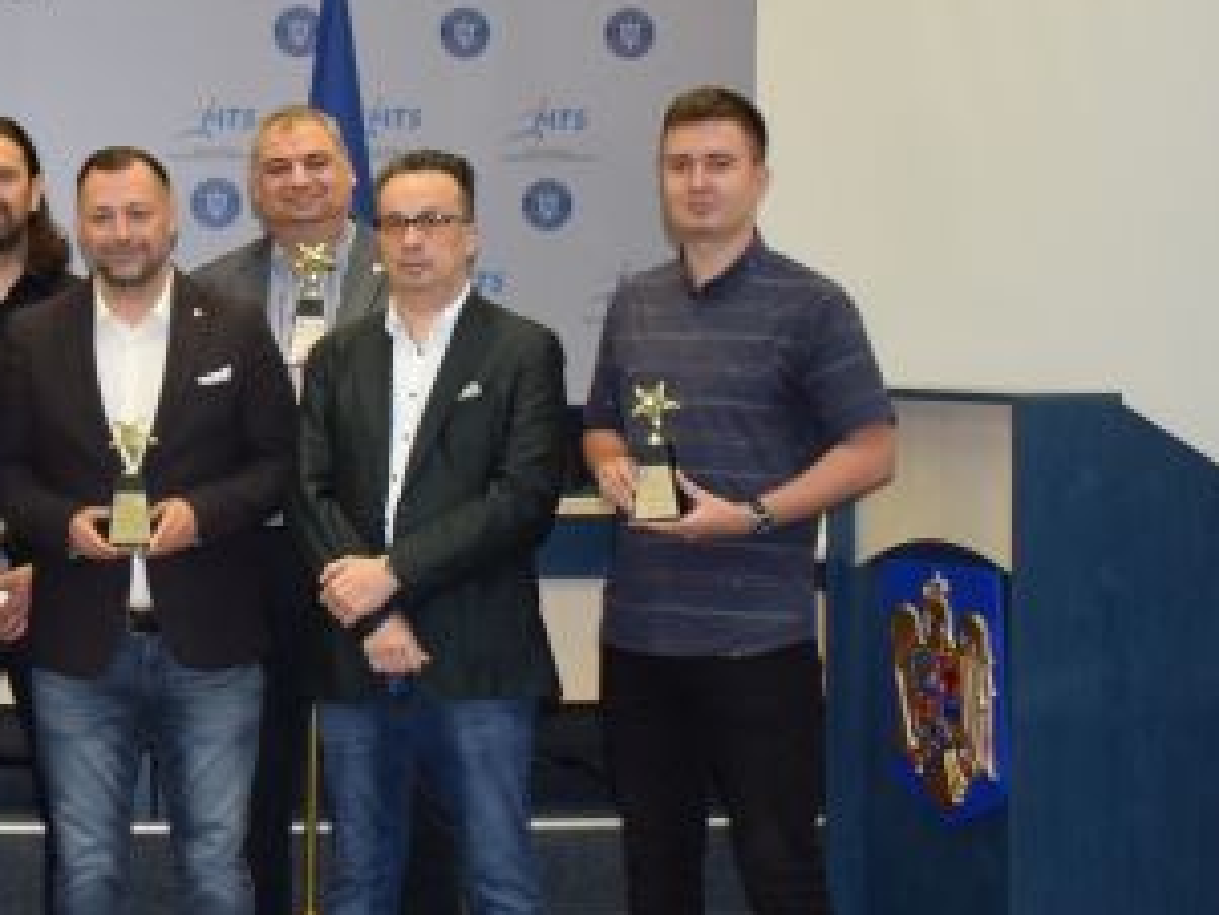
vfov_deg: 16.7
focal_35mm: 88
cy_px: 385
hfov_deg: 21.6
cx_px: 65
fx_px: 3110
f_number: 3.8
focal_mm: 23
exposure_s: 1/60
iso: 1100
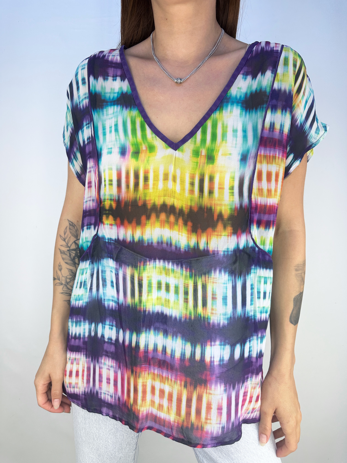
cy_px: 232
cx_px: 174
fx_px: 321
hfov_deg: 56.8
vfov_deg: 71.6
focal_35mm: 24
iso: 80
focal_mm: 6.86
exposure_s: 1/308
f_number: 1.78
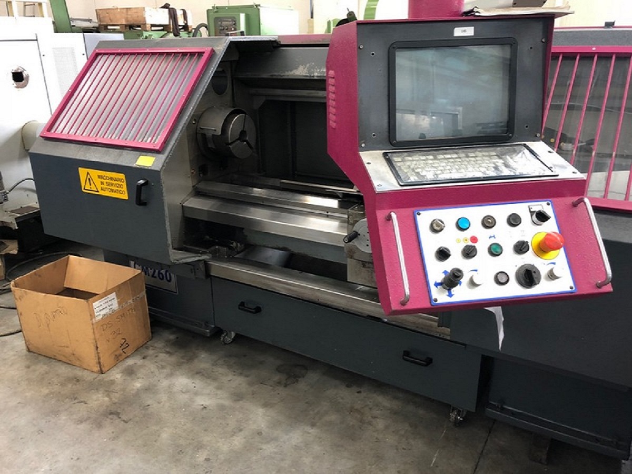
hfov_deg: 63.4
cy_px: 237
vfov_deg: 49.7
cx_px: 316
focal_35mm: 28
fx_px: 511
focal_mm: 3.99
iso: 40
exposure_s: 1/17
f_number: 1.8
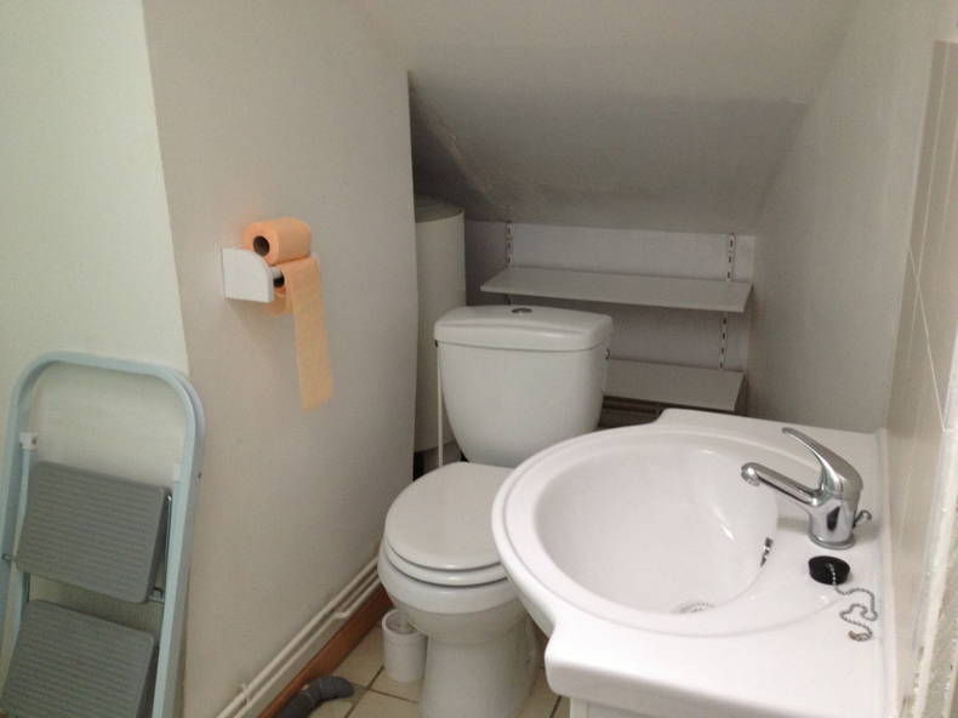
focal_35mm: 35
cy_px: 359
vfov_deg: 40.7
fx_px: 968
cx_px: 479
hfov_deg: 52.6
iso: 160
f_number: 2.4
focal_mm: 4.28
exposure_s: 1/20
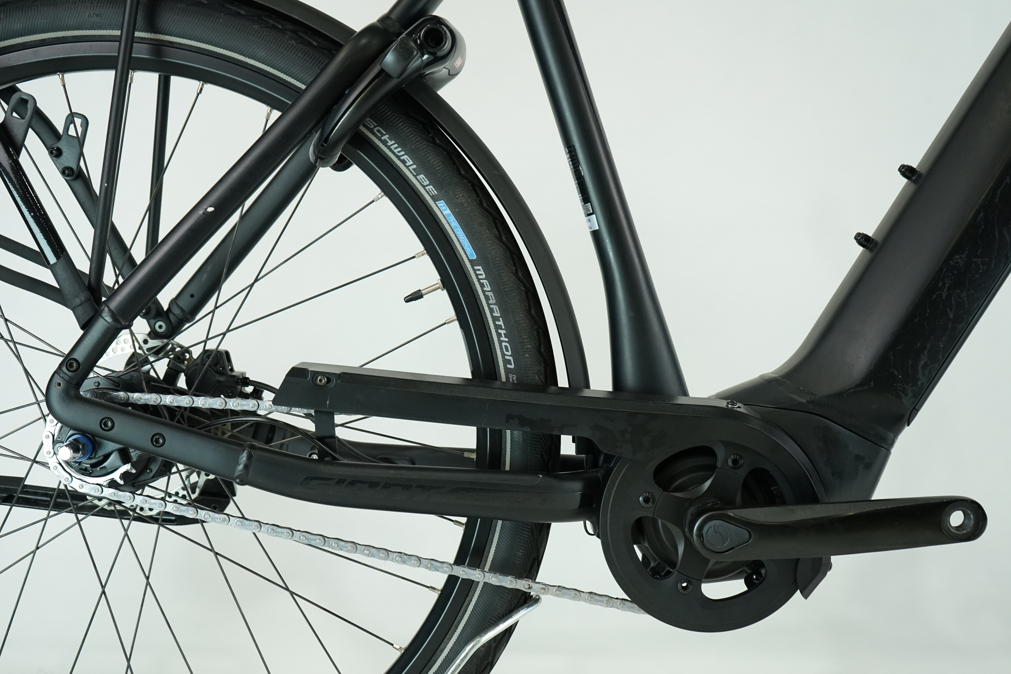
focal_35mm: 38
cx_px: 506
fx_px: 1067
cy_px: 337
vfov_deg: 35.1
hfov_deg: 50.7
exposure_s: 1/200
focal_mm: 38
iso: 1600
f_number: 5.6
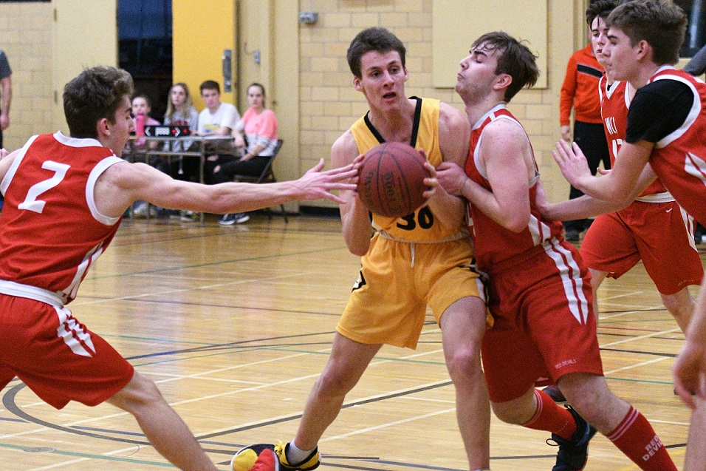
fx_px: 2059
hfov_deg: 19.5
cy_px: 236
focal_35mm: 105
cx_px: 353
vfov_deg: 13.0
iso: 11400
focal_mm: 70
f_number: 2.8
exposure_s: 1/1000
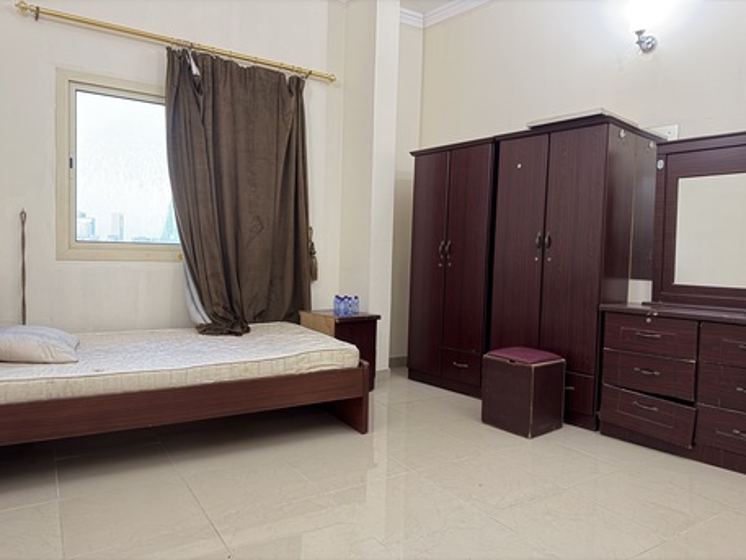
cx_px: 373
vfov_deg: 56.8
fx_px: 517
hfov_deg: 71.6
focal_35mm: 24
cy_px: 280
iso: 250
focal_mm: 6.76
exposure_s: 1/50
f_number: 1.78
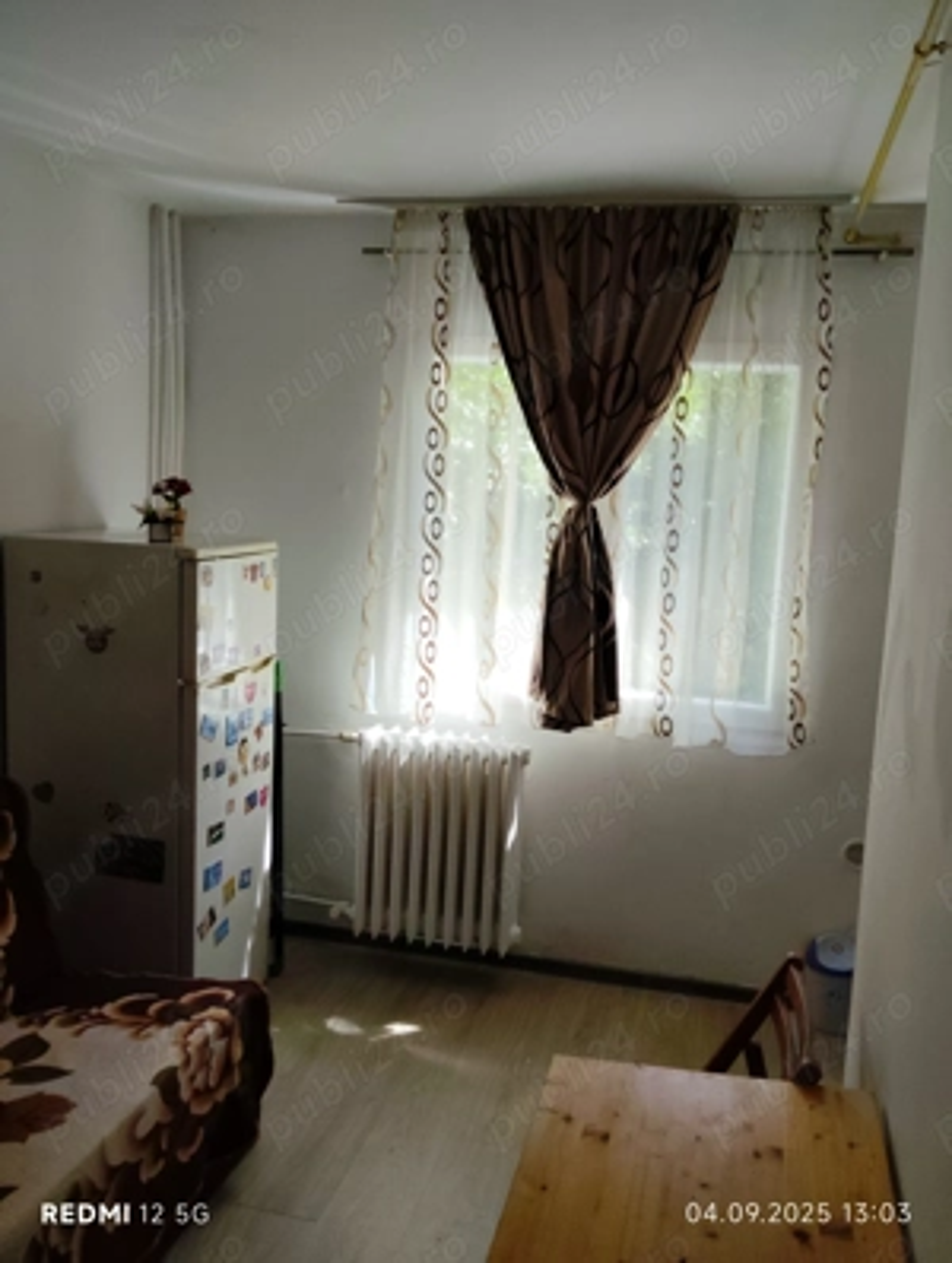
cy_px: 632
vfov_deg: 61.6
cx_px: 476
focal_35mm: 29
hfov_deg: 48.4
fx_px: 1060
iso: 50
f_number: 1.8
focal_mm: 4.25
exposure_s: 1/162
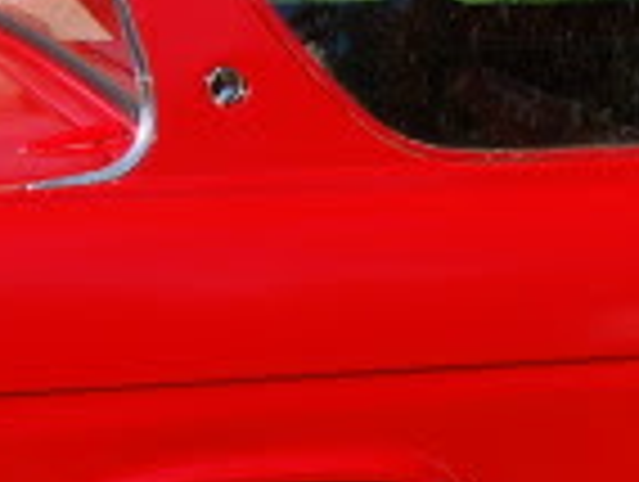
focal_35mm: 162
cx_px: 587
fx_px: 2996
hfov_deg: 12.1
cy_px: 74
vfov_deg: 9.2
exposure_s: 1/250
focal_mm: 20
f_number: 9
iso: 200
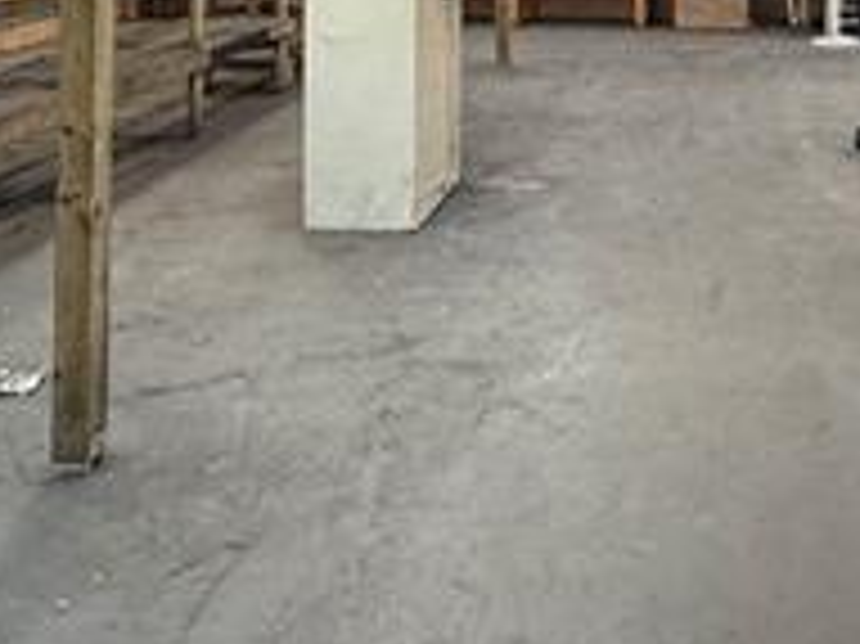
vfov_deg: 27.3
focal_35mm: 47
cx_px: 693
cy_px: -126
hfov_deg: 38.8
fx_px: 1167
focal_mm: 2.22
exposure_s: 1/60
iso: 200
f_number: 2.2
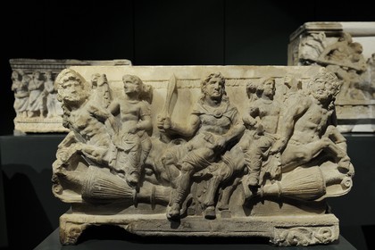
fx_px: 292
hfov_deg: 65.5
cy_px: 125
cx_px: 188
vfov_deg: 46.4
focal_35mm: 28
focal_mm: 28
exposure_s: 1/30
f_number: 4
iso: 1600
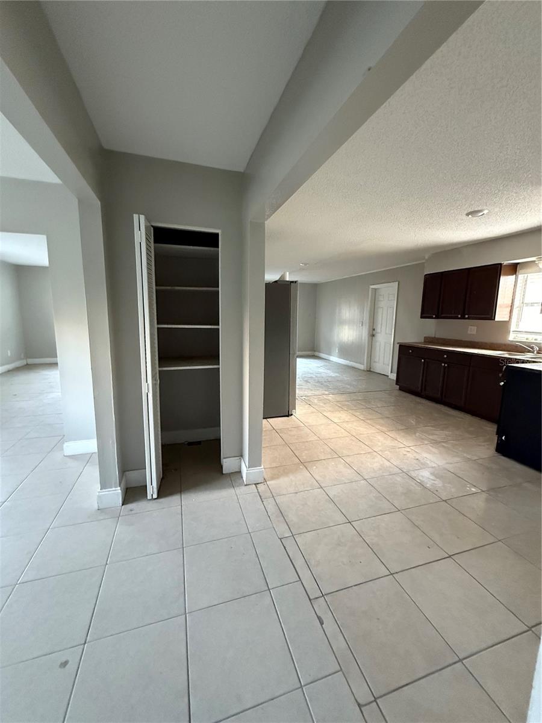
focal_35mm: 14
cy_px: 362
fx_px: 292
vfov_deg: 102.1
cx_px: 271
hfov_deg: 85.7
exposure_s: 1/60
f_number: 2.2
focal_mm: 2.22
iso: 1000
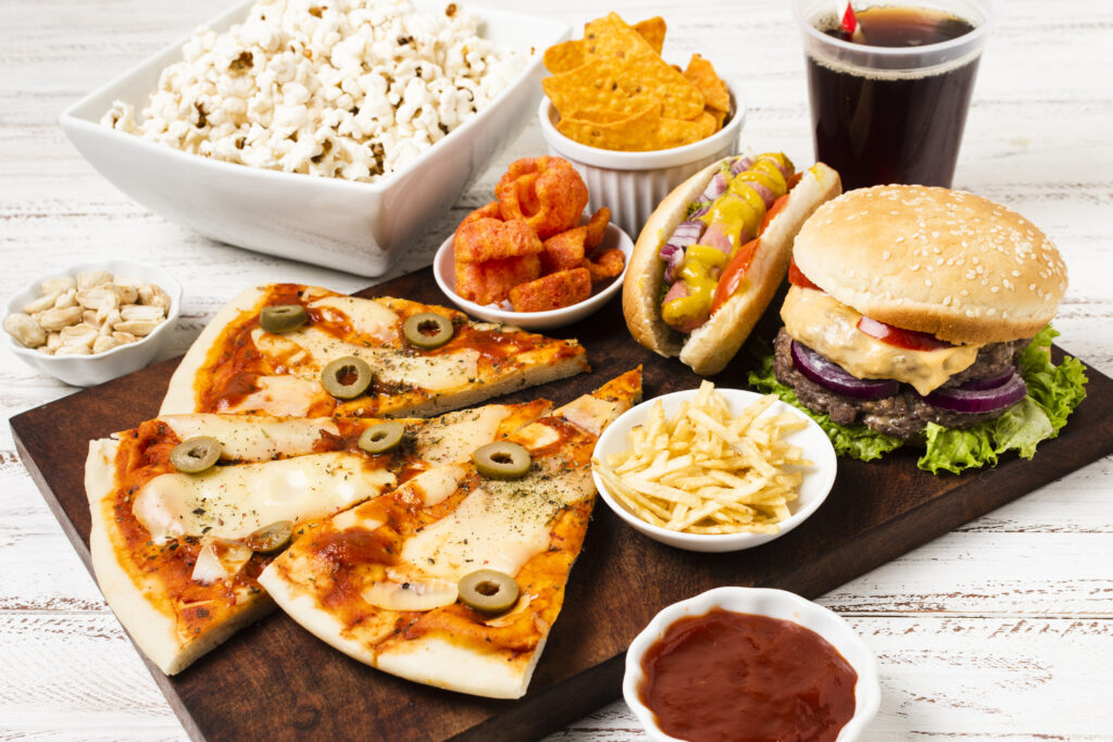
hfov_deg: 37.8
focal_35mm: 52
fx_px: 1623
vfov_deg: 25.8
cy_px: 371
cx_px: 556
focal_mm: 35
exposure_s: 1/160
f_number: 7.1
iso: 250
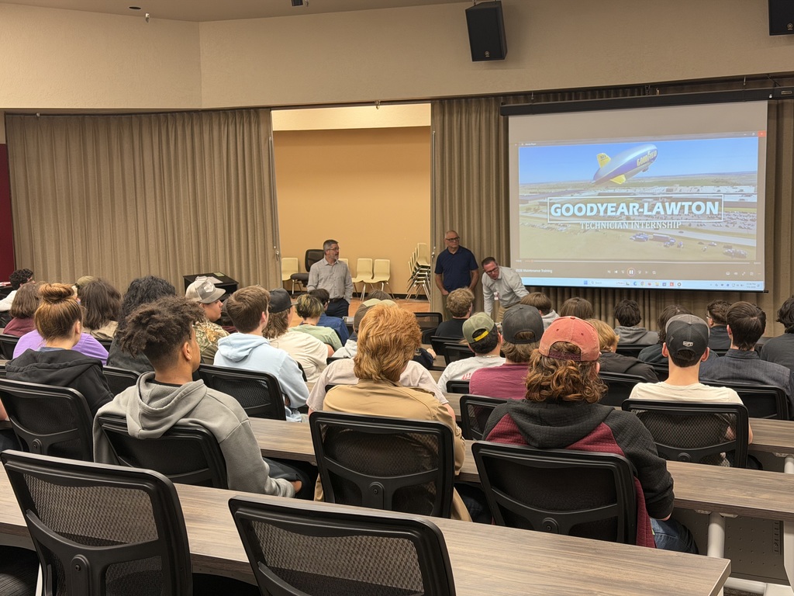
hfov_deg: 39.7
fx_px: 1101
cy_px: 298
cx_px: 397
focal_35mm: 48
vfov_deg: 30.3
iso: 160
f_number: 1.78
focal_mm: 6.76
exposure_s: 1/60
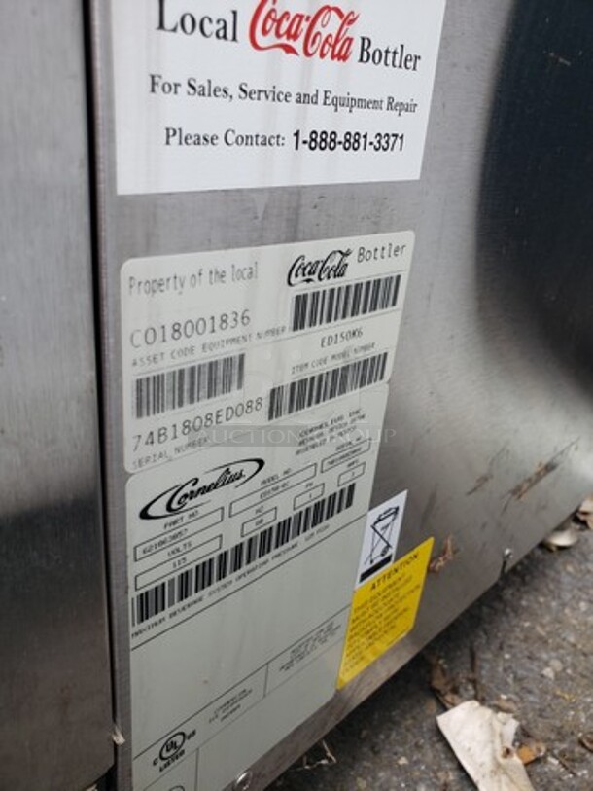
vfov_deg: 67.3
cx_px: 296
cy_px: 396
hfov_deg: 53.1
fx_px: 594
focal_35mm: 26
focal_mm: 4.3
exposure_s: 1/120
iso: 50
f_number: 2.4
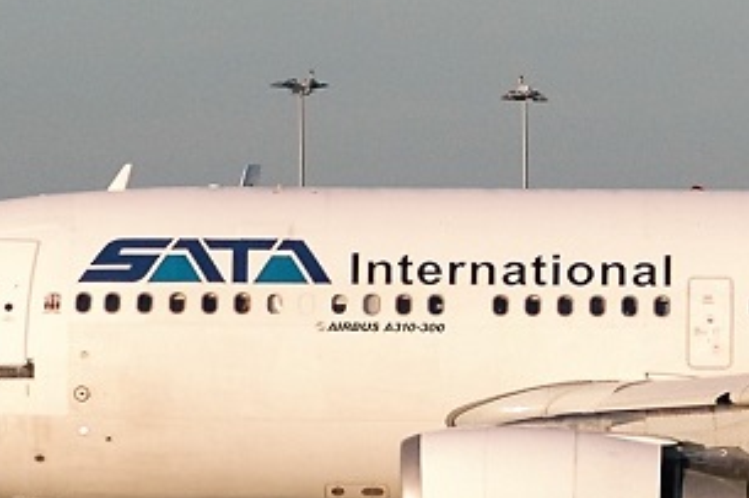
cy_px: 351
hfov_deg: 3.1
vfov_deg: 2.1
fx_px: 13744
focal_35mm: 661
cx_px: 1068
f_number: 7.1
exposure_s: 1/800
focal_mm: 112
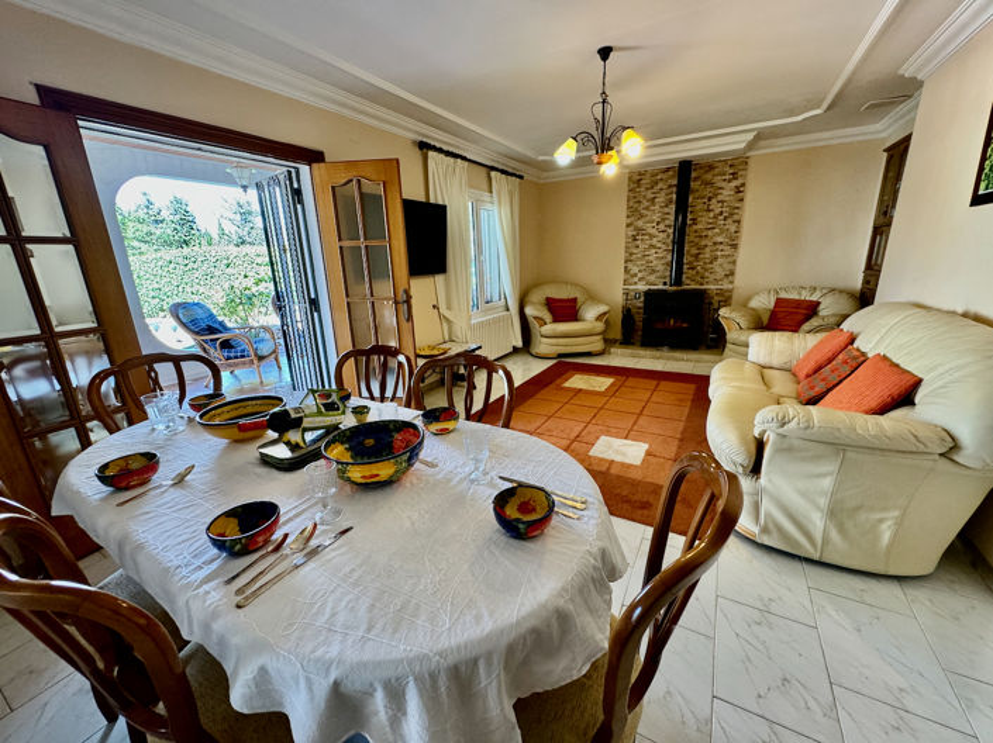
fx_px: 401
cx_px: 496
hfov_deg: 102.1
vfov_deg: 85.6
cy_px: 372
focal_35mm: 14
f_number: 2.2
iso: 250
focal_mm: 2.22
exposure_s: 1/100
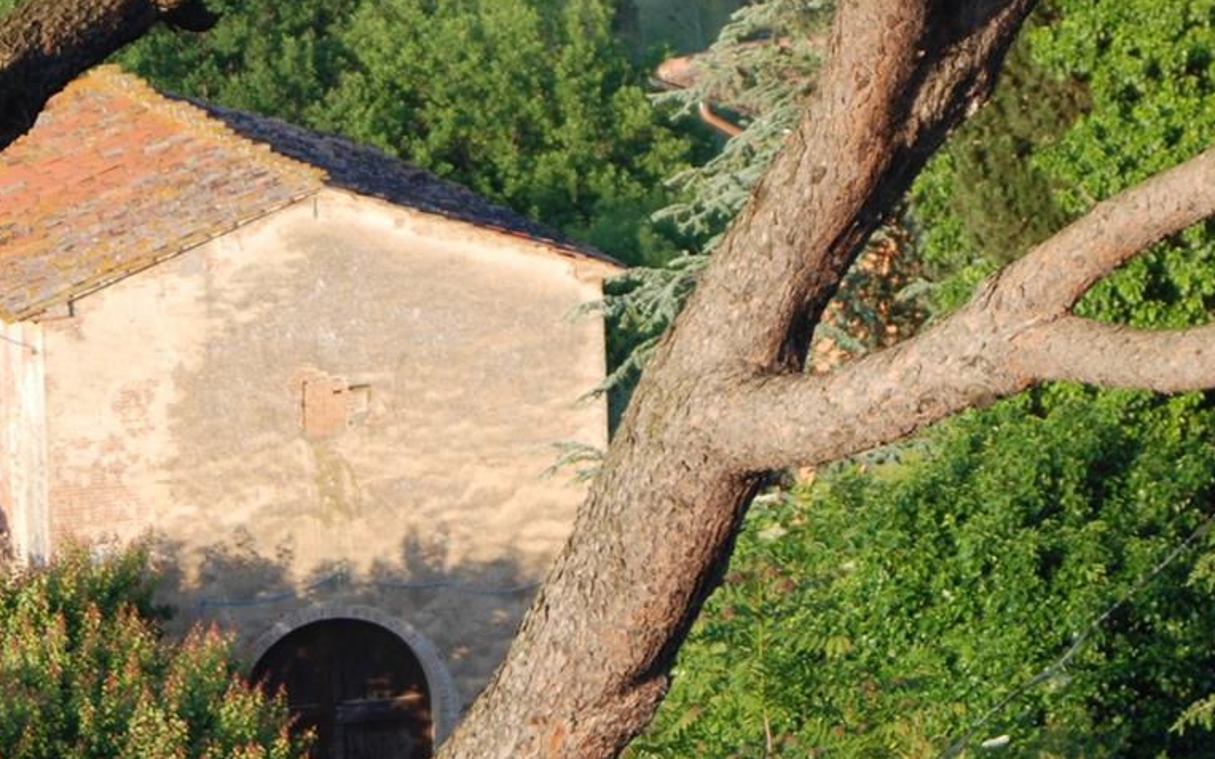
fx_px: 8509
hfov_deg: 8.2
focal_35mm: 257
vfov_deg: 5.1
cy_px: 287
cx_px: 282
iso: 200
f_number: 5.6
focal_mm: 80
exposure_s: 1/200
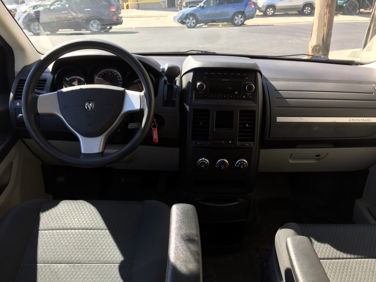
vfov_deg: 48.2
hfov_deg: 61.7
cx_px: 188
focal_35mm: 29
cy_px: 141
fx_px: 315
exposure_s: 1/193
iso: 32
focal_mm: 4.15
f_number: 2.2
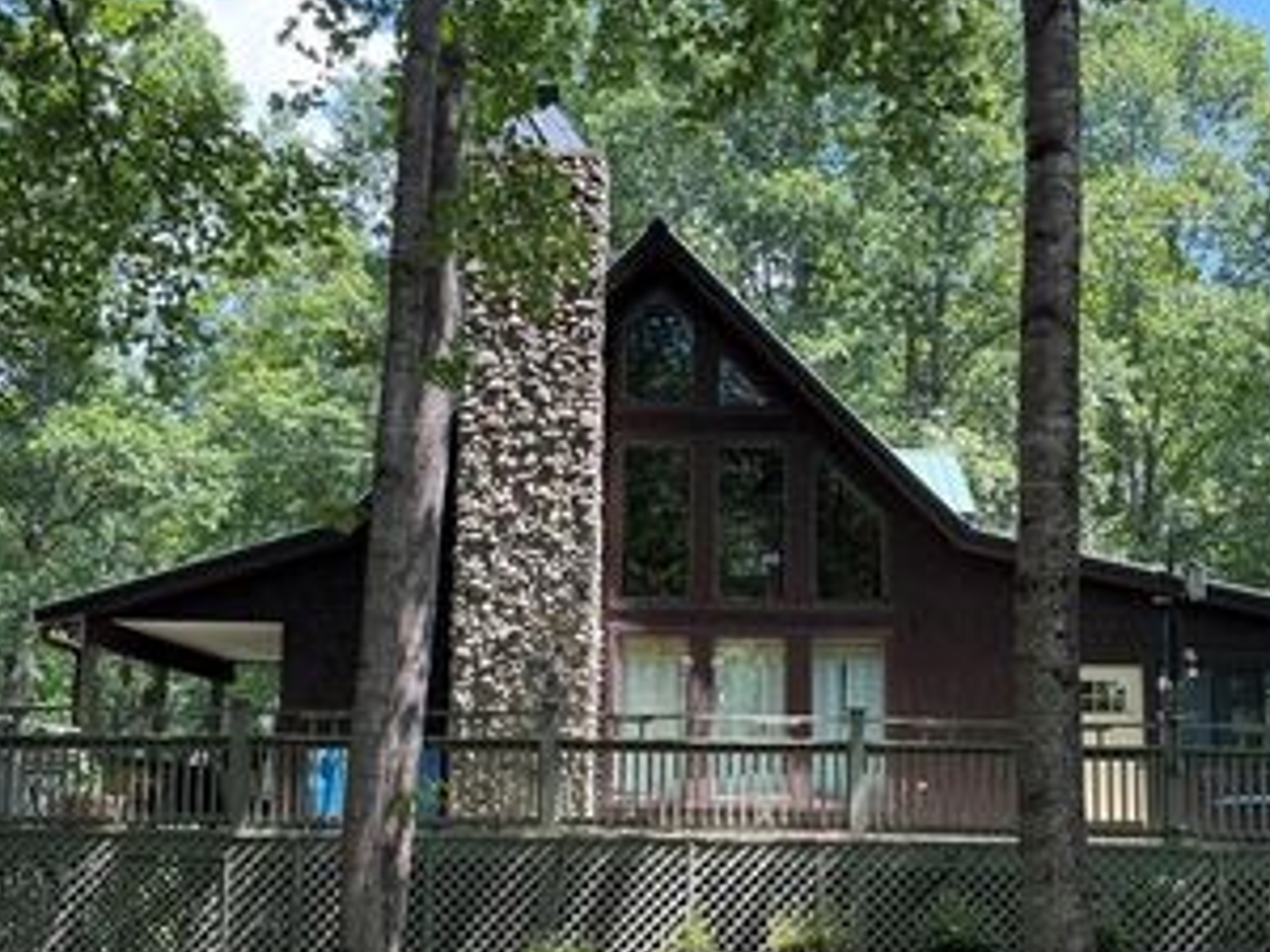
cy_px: 658
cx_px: 698
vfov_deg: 35.5
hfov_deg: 46.7
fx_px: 1468
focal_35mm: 40
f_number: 1.78
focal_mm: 6.76
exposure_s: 1/484
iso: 100
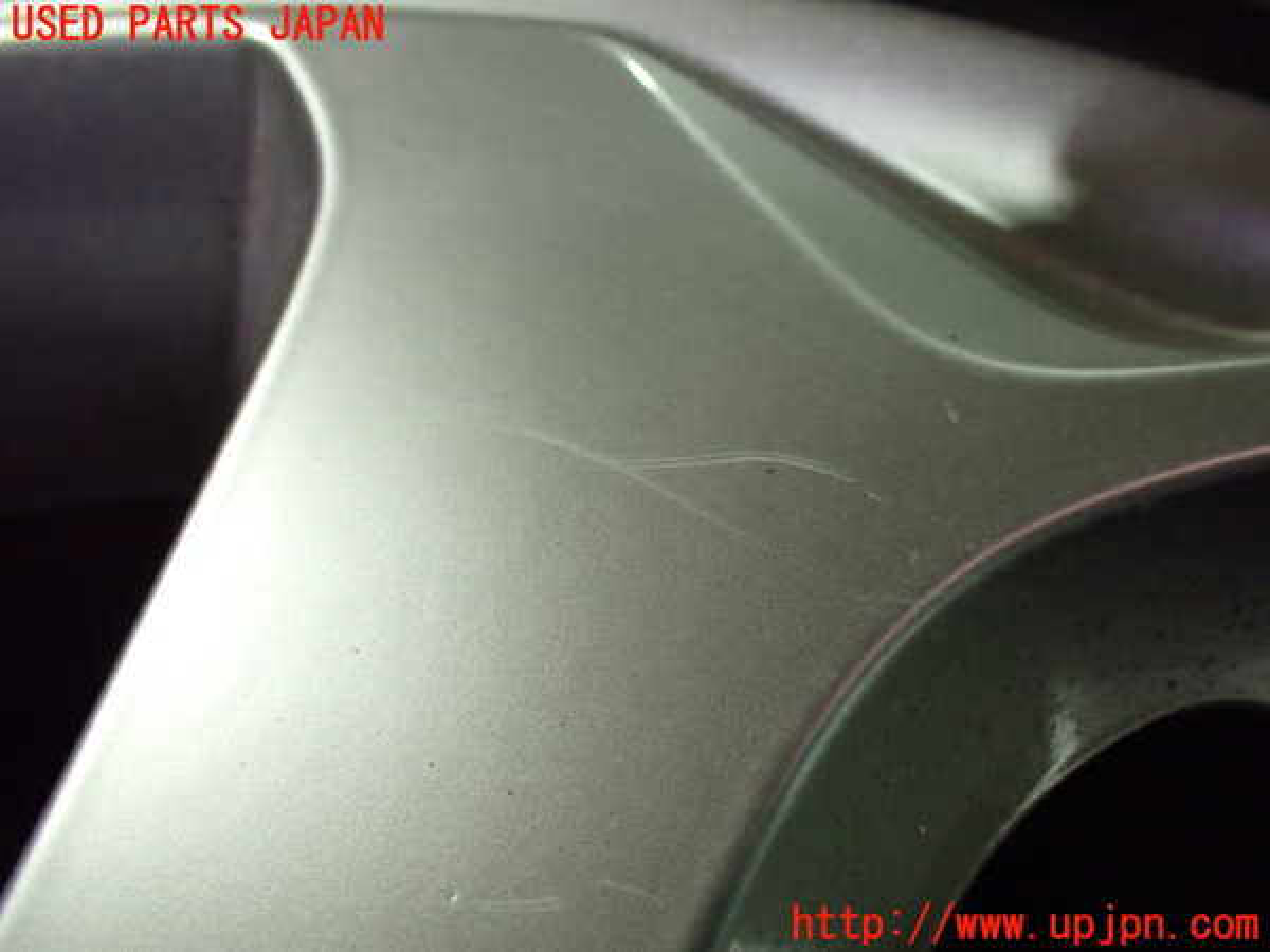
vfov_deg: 46.8
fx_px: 1101
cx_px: 635
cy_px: 476
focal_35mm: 30
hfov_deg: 60.0
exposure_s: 1/100
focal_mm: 5.4
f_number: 2.3
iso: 800
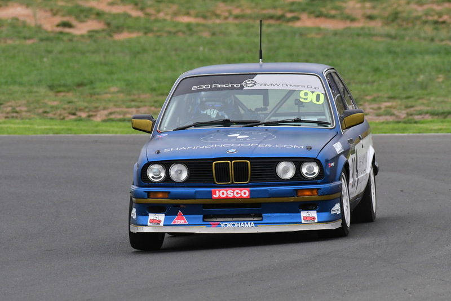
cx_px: 226
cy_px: 150
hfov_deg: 2.7
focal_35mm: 750
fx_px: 9399
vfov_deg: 1.8
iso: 2000
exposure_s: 1/640
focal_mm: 500
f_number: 9
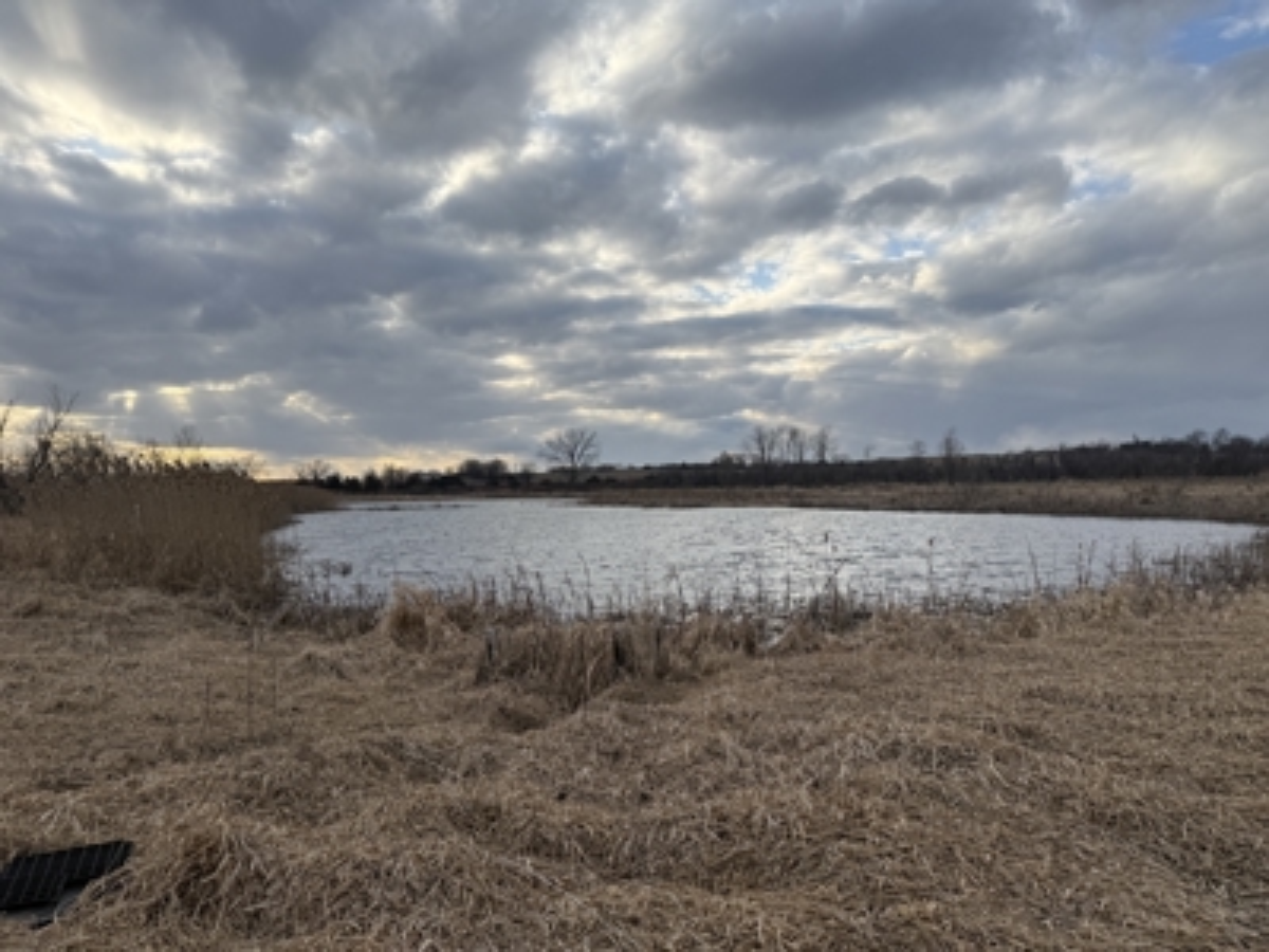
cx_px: 634
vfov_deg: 56.8
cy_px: 476
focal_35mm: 24
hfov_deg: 71.6
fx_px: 880
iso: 80
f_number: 1.78
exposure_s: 1/2445
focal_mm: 6.76
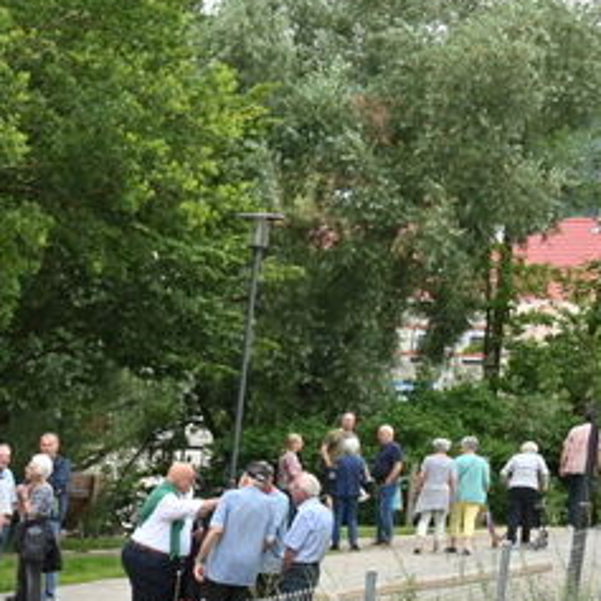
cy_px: 815
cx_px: -710
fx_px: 2455
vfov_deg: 13.4
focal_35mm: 125
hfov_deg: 12.0
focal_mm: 29
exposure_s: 1/200
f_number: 8
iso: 400
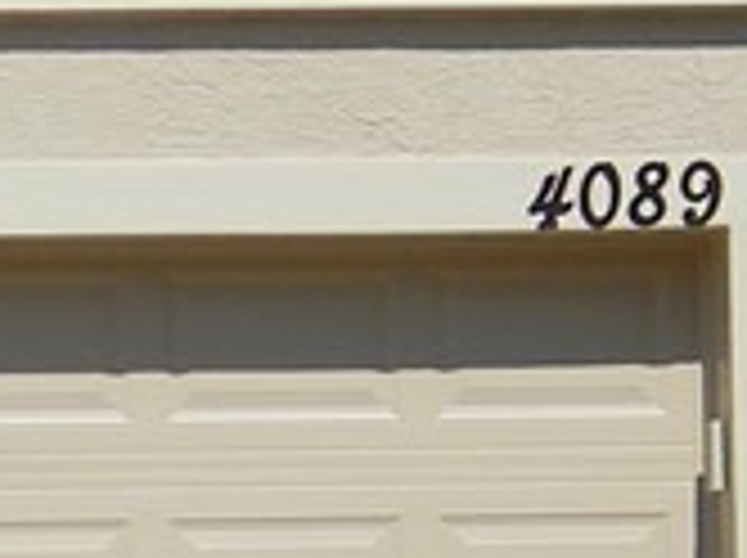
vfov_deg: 5.1
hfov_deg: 6.8
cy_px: 306
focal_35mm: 290
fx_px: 6249
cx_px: 225
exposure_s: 1/500
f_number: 7.8
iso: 80
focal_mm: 8.6
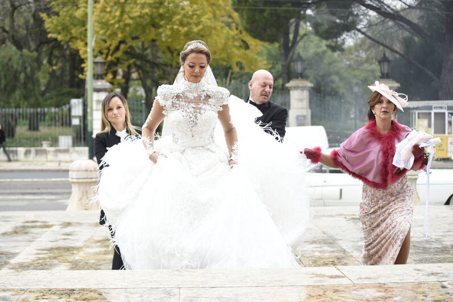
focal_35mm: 70
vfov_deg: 19.5
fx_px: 881
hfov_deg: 28.8
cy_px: 151
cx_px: 226
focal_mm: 70
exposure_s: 1/640
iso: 800
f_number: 4.5
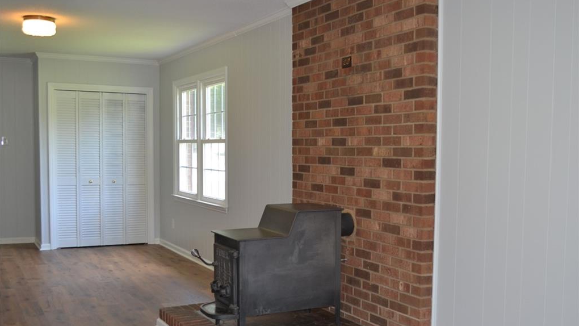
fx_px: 630
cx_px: 289
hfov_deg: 49.4
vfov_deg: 29.0
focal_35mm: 41
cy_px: 189
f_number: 4.2
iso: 500
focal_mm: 26
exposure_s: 1/60
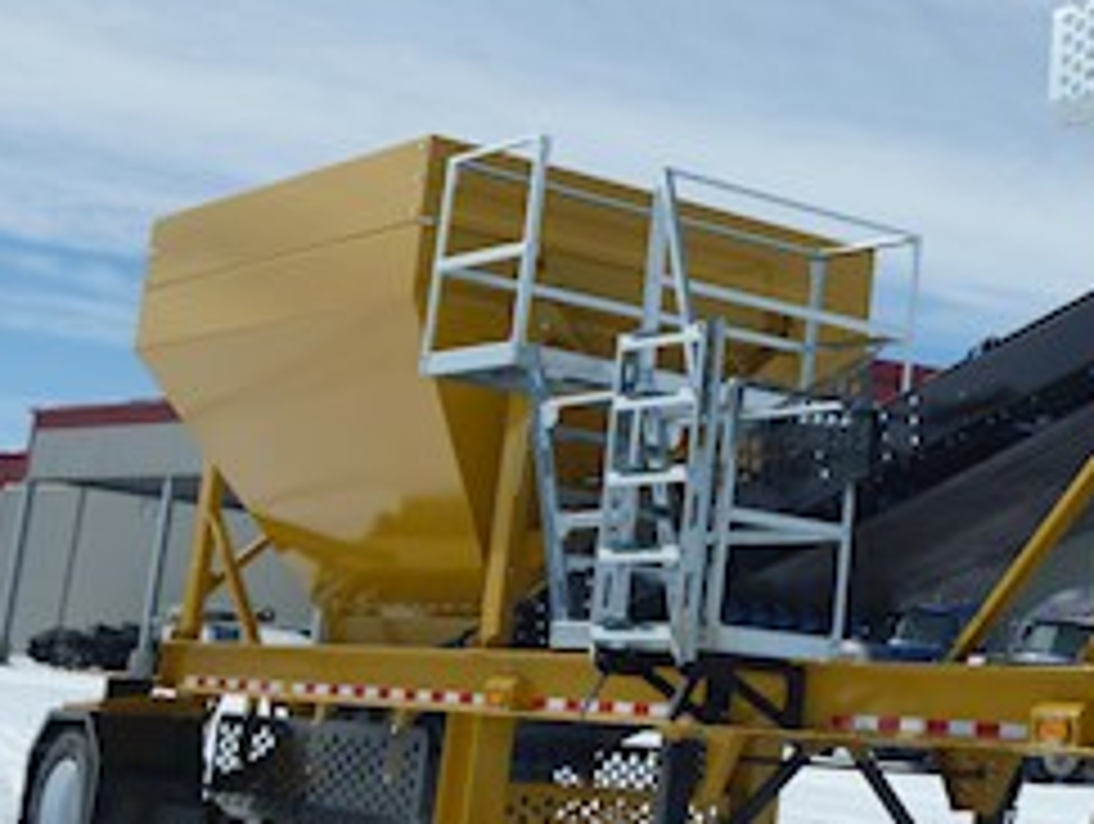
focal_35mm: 71
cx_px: 1067
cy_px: 297
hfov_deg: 26.1
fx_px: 2247
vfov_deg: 20.7
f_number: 10
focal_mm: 6.4
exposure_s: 1/320
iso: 100
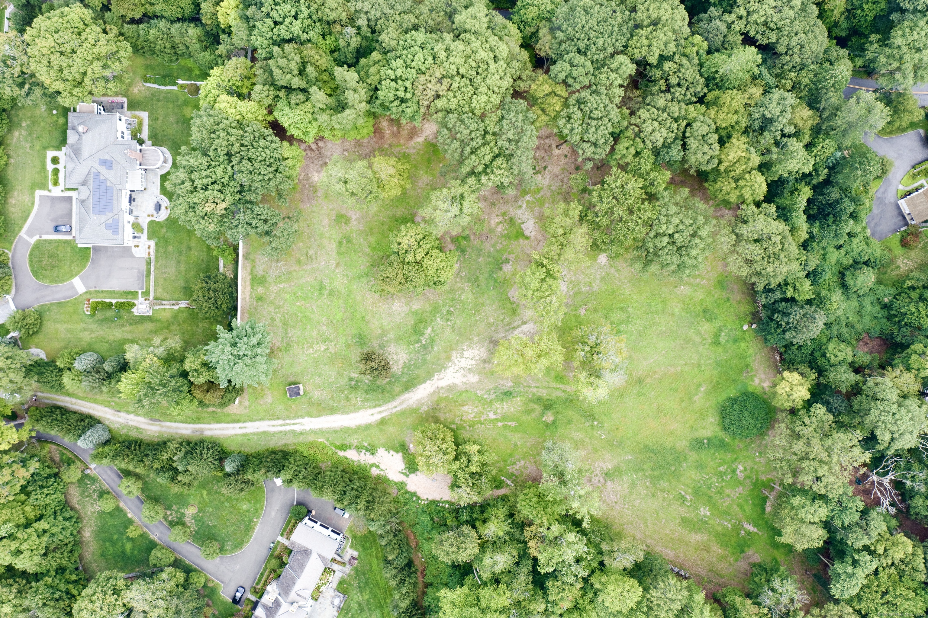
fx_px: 722
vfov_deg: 46.4
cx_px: 464
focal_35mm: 28
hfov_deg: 65.5
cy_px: 309
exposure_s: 1/60
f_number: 4
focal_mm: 10.26
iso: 200
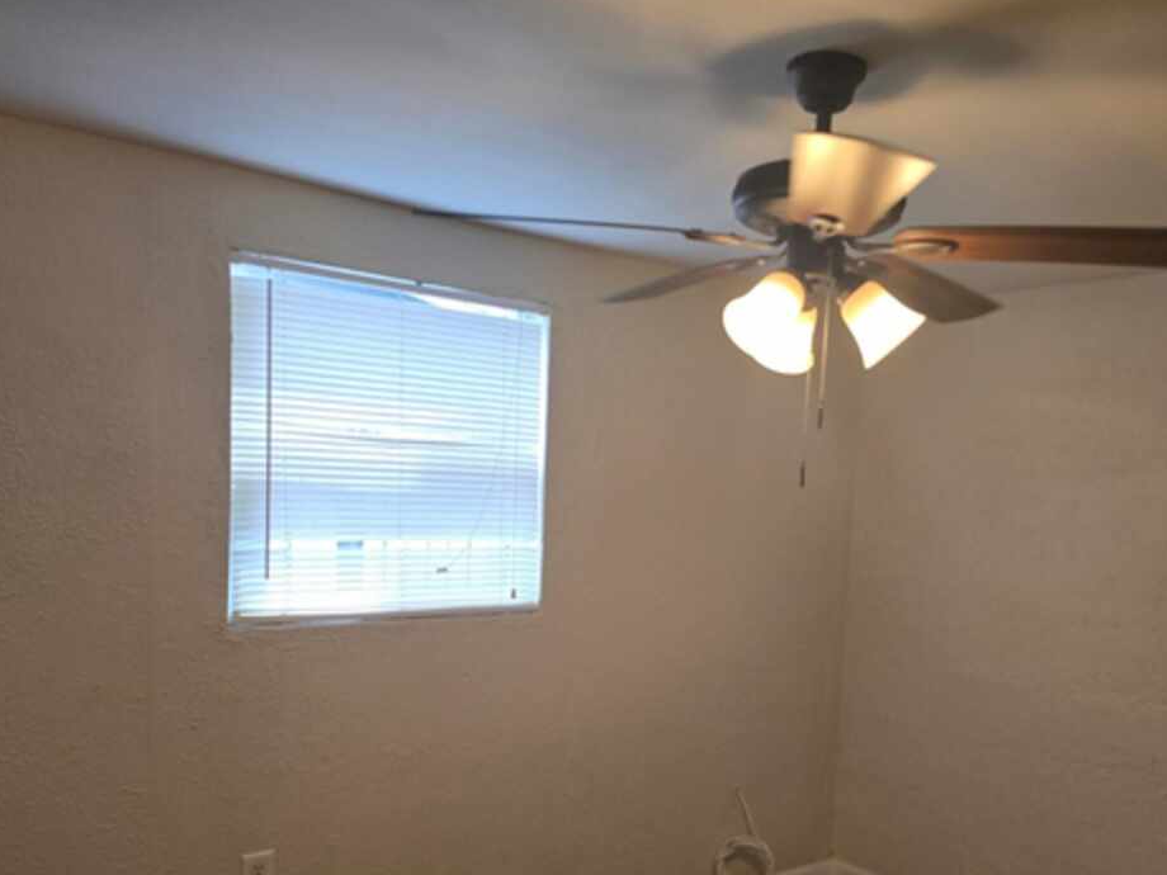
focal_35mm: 32
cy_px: 581
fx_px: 1079
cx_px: 726
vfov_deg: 43.6
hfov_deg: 56.2
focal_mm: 6.3
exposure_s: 1/120
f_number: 1.7
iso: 80
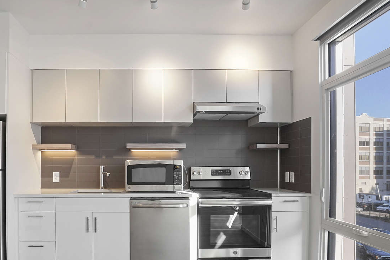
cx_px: 159
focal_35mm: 22
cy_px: 169
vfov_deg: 56.2
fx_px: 238
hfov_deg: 77.8
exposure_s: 1/8
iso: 500
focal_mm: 10
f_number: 11
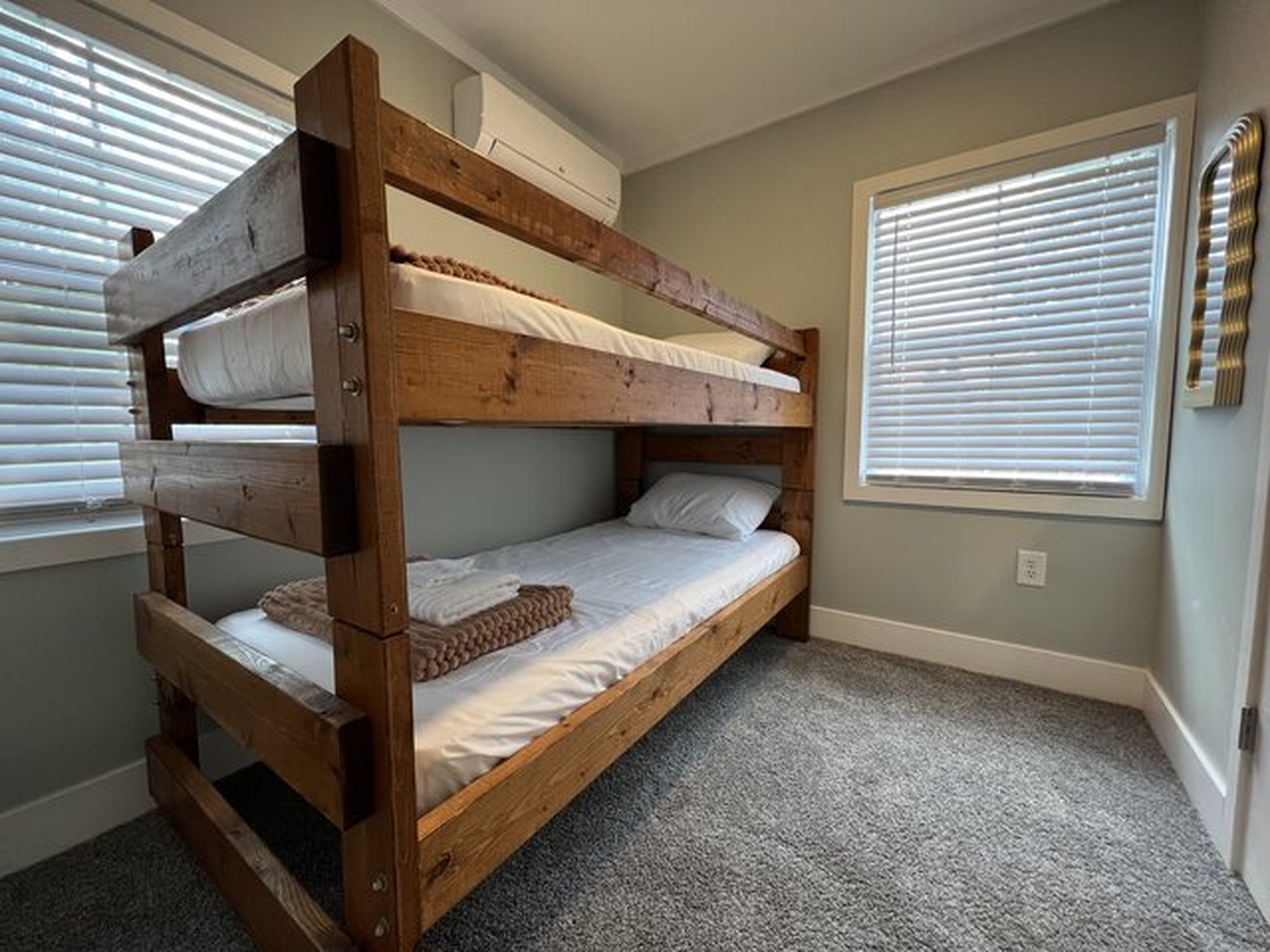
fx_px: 477
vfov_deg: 89.9
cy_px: 476
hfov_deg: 106.2
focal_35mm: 13
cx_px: 635
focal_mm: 1.57
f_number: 1.8
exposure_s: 1/60
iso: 160
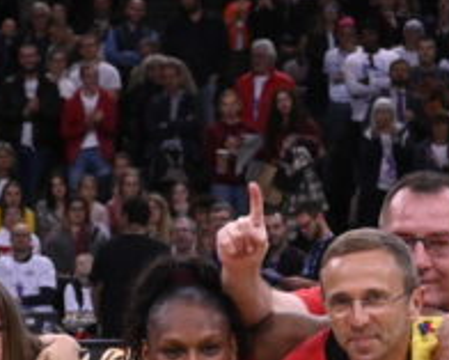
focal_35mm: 202
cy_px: 451
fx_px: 2686
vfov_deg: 7.6
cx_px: -364
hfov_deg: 9.1
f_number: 4
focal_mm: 44
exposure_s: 1/1000
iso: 4000
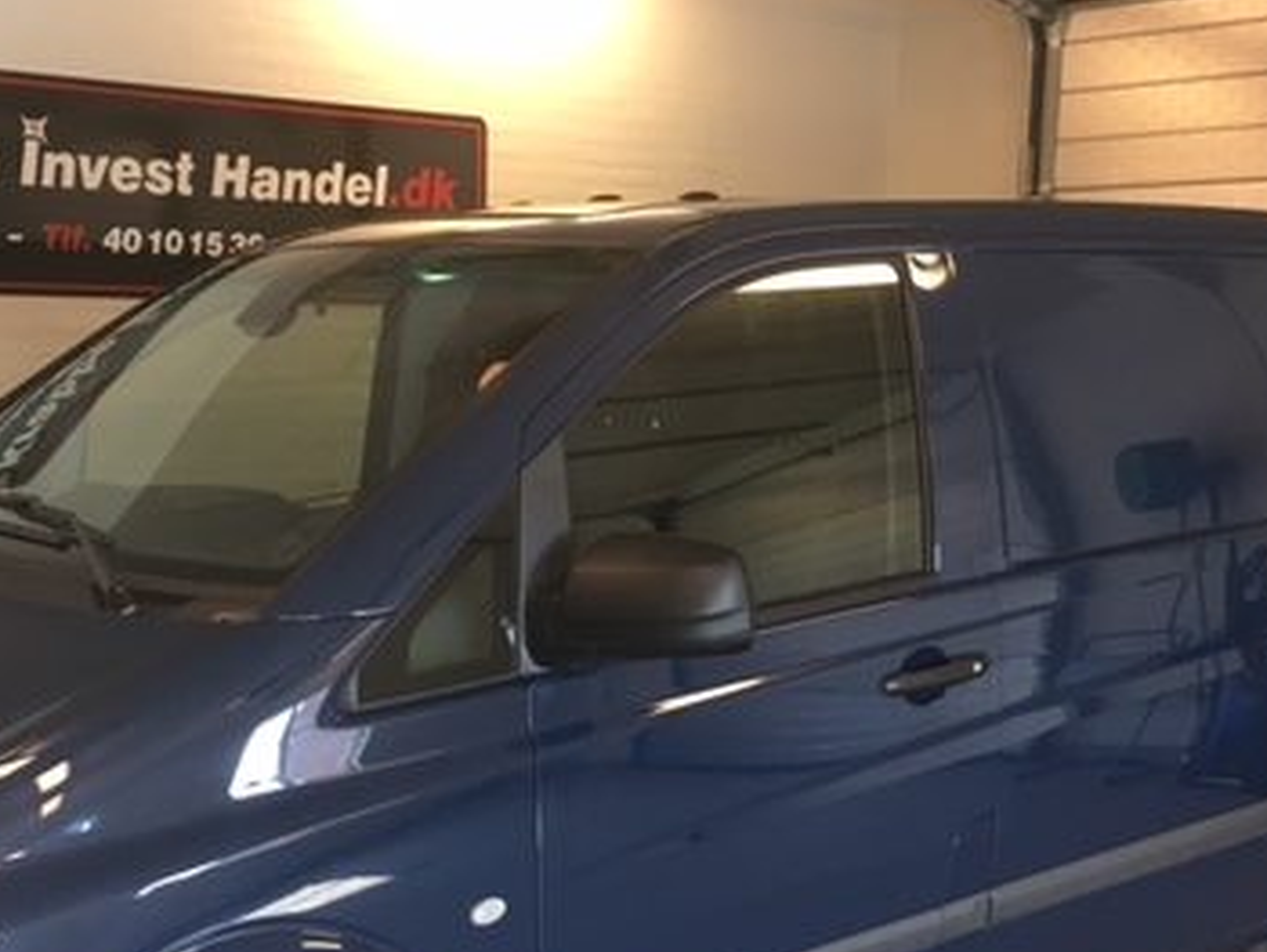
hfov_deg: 36.0
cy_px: 659
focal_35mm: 53
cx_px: 510
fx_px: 1941
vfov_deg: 27.3
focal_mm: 4.15
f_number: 2.2
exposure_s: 1/33
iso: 50
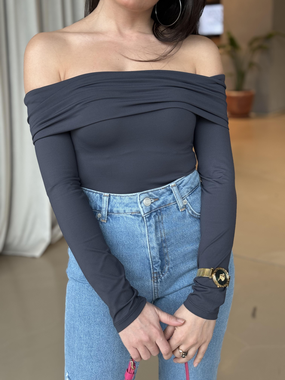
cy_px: 190
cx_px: 142
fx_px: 527
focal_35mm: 48
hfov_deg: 30.3
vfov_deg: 39.7
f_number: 1.78
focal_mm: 6.86
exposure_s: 1/50
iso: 100
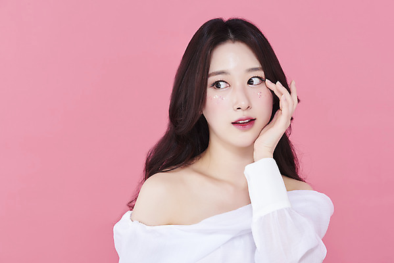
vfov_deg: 13.1
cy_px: 132
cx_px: 197
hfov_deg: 19.4
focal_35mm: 105
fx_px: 1150
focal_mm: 105
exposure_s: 1/125
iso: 64
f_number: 11
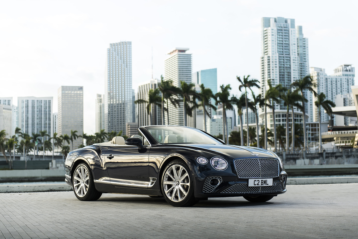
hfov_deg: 32.4
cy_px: 120
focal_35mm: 62
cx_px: 179
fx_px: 617
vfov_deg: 21.9
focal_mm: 62
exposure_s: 1/200
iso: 64
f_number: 2.8
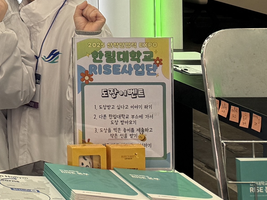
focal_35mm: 116
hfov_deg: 14.8
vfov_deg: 12.2
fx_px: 895
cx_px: -216
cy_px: -101
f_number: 1.78
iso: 80
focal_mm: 6.76
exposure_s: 1/356
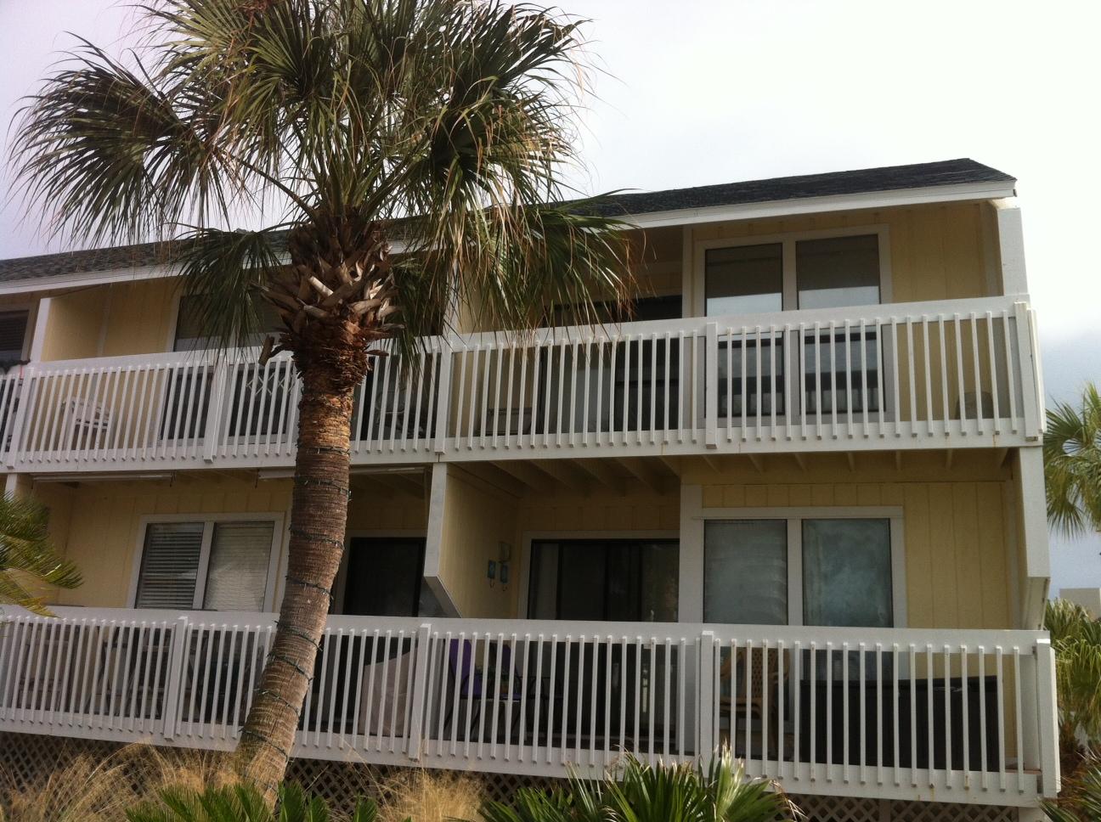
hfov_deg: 52.7
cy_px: 411
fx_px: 1112
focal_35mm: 35
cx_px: 550
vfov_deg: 40.6
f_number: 2.8
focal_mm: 3.85
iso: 80
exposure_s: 1/1508
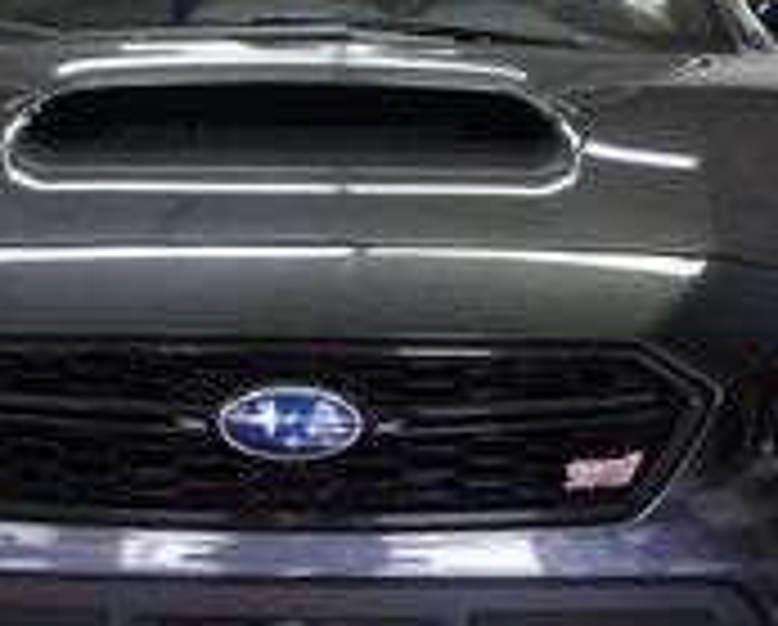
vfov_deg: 19.7
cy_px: 360
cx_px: 274
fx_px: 1799
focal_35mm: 78
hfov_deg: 24.3
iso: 400
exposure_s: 1/40
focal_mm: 24
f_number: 4
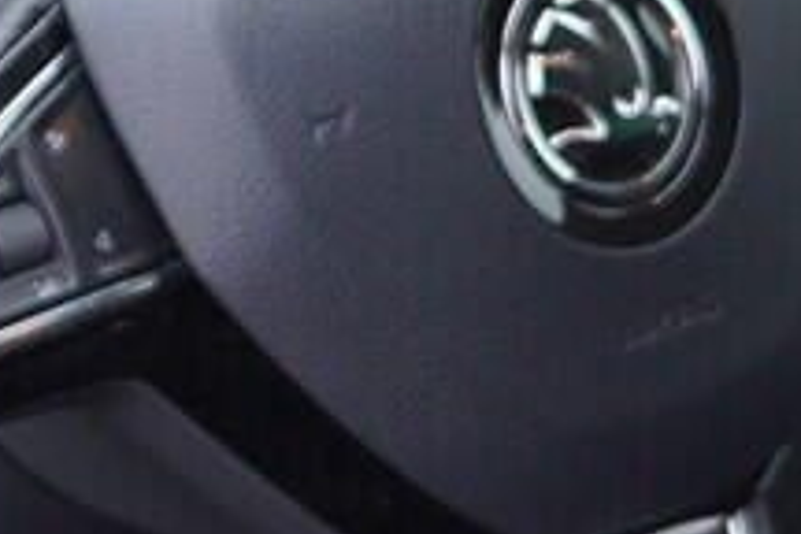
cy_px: 297
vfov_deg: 5.7
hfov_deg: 8.6
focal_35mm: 240
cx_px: 122
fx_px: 5340
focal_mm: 24
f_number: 2.8
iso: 200
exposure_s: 1/40
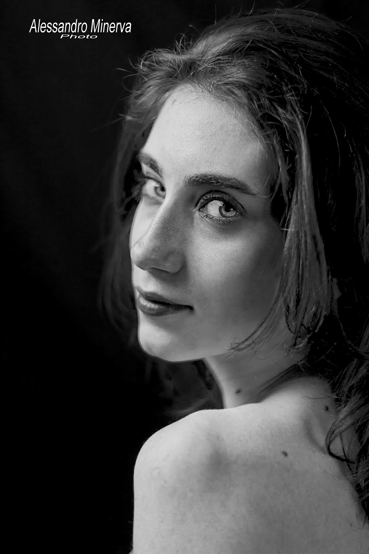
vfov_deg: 27.0
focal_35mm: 75
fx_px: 1153
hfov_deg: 18.2
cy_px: 277
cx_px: 184
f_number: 1.8
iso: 400
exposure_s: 1/160
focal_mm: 50
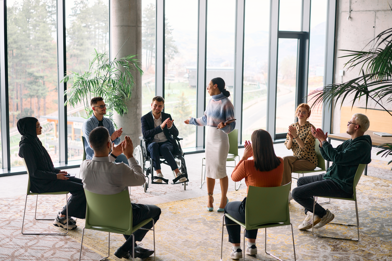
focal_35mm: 55
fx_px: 599
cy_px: 130
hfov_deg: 36.2
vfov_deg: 24.6
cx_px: 196
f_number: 2.8
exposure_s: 1/320
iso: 200
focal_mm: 55
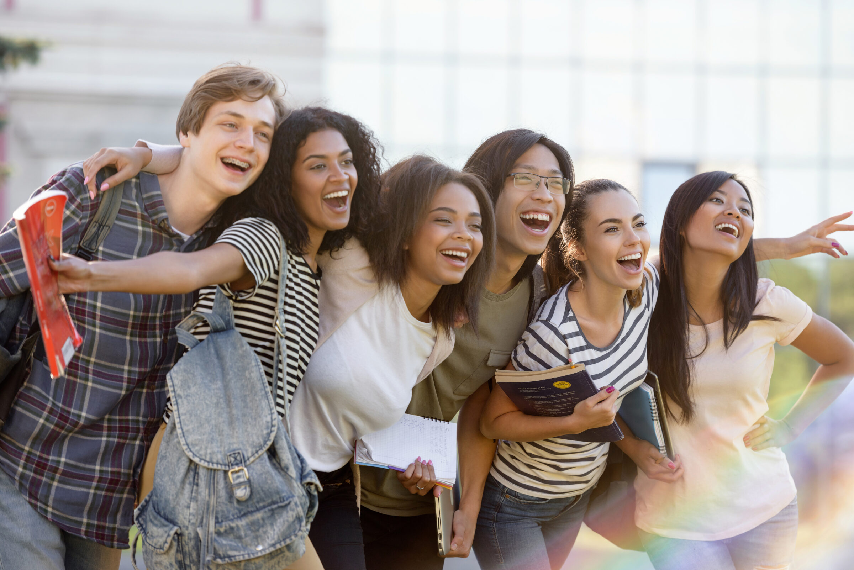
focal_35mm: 160
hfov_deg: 12.8
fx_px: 3797
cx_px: 427
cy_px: 285
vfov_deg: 8.6
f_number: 3.5
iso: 400
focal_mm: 160
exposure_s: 1/250
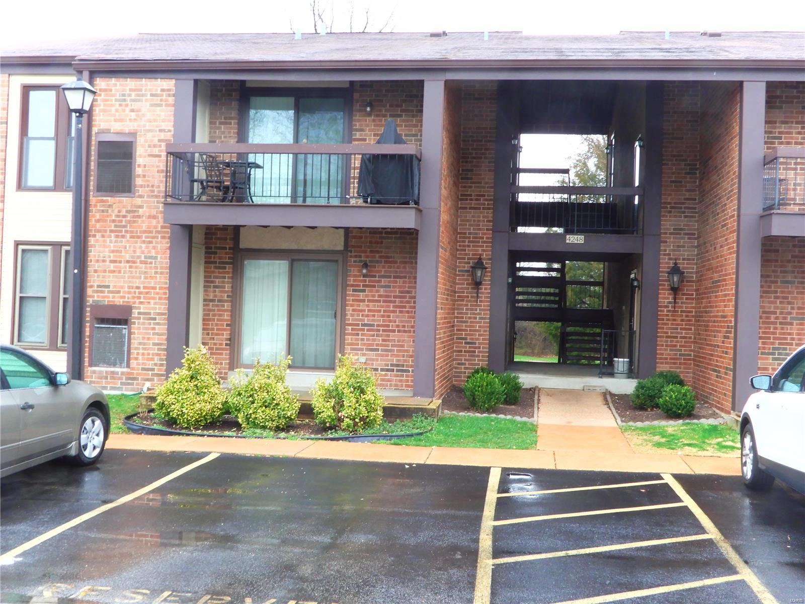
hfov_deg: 44.8
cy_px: 302
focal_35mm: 42
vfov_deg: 34.3
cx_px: 402
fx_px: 977
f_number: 5.6
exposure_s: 1/15
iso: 160
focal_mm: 7.5
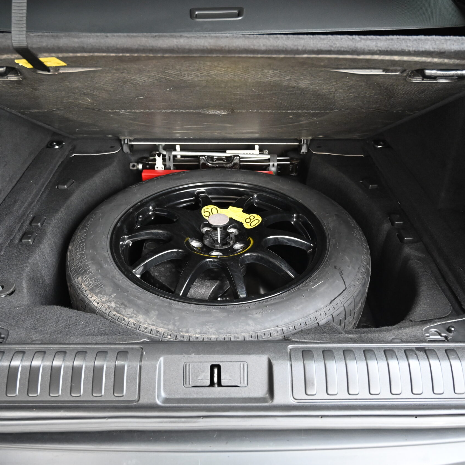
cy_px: 234
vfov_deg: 52.5
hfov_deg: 52.5
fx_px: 471
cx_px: 224
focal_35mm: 31
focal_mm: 24
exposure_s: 1/60
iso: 3600
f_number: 4
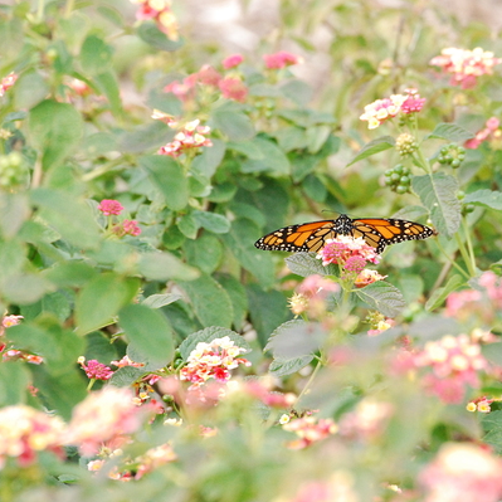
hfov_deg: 4.6
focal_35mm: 384
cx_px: 345
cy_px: 252
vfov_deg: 4.6
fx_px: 6300
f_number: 11
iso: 1600
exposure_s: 1/640
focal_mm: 200
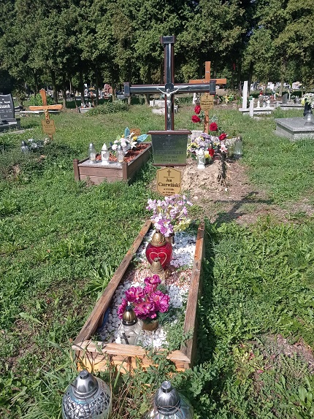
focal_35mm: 28
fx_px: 339
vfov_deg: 63.5
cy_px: 210
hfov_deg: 49.7
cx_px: 157
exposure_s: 1/2457
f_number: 1.79
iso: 102
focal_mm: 4.74
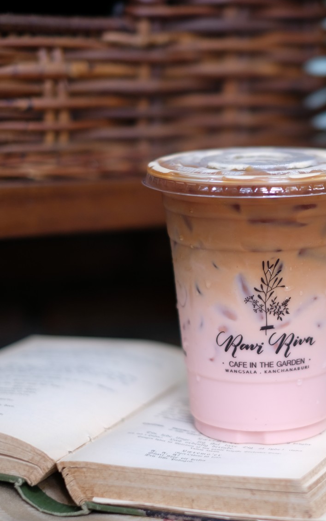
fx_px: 1222
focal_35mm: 86
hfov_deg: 15.0
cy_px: 260
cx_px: 312
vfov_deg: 24.1
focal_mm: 35
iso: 200
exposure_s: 1/60
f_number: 1.4
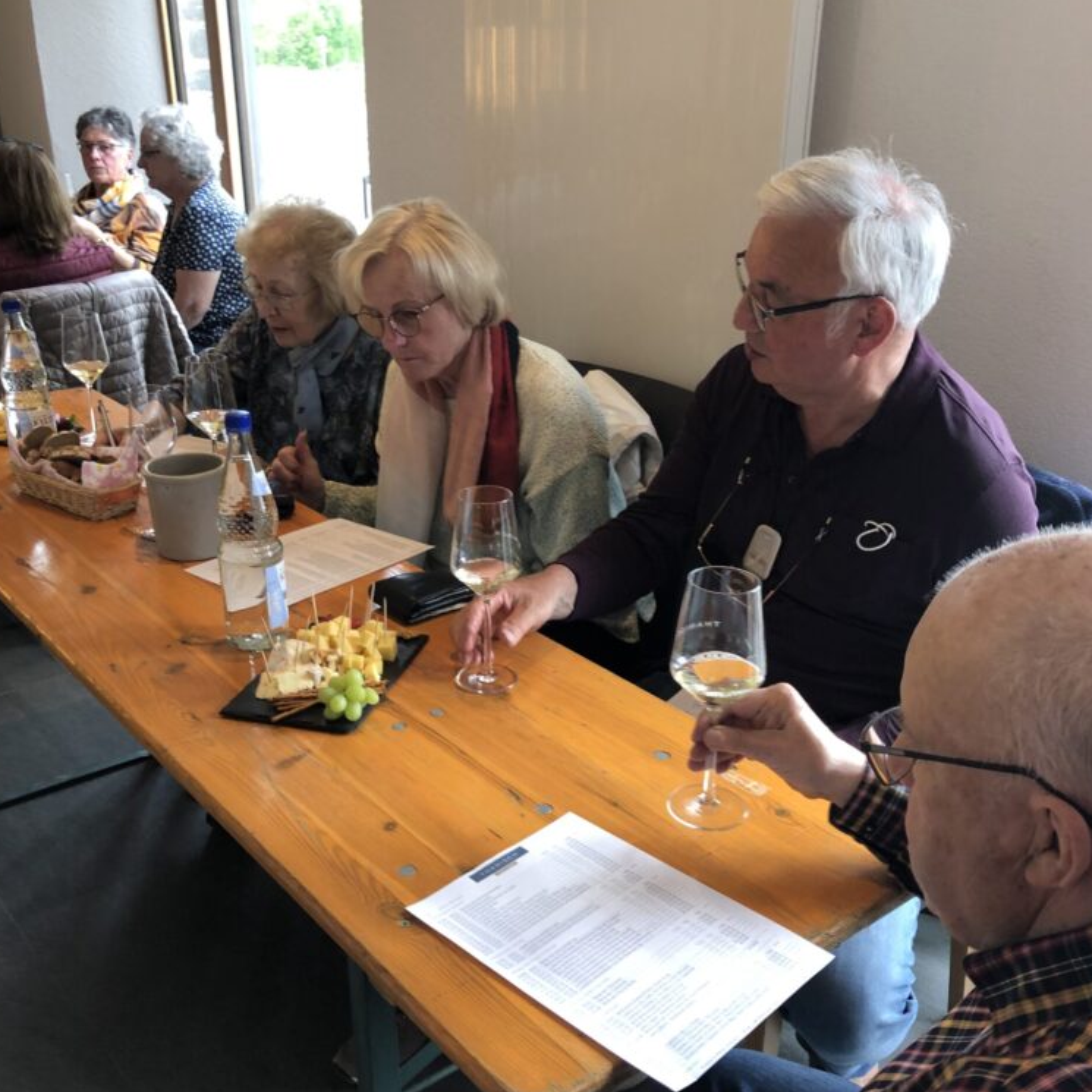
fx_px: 1213
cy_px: 627
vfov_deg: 48.3
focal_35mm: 34
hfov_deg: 48.5
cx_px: 542
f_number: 1.8
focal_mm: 3.99
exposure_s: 1/33
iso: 32
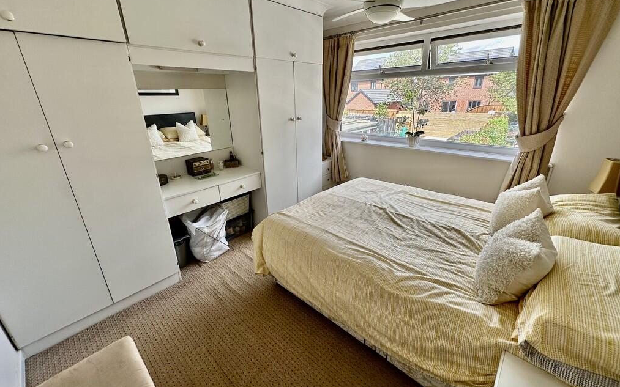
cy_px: 187
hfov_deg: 101.5
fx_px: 253
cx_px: 312
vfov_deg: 74.8
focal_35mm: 15
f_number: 2.2
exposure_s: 1/161
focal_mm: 2.22
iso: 40
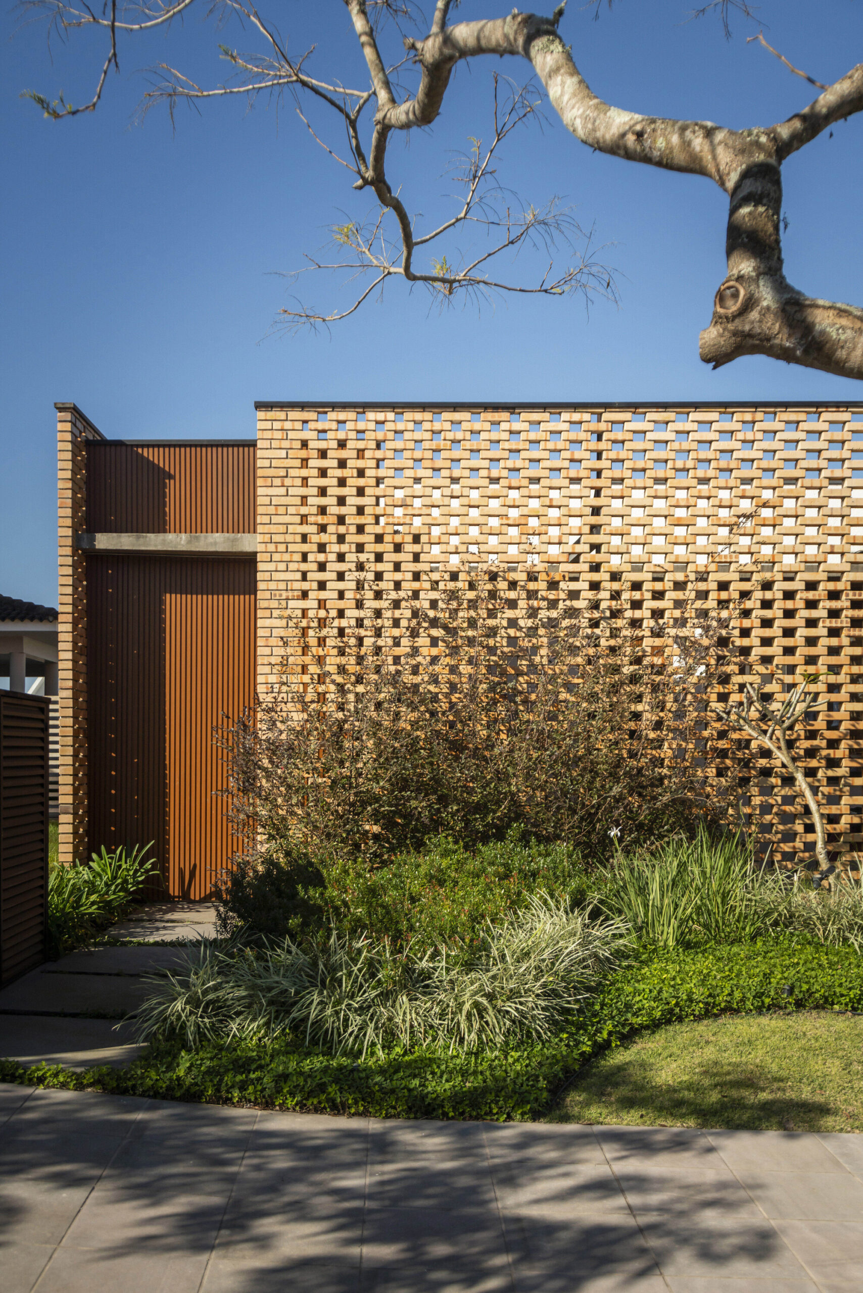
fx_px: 1150
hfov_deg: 41.1
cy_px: 646
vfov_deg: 58.7
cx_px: 432
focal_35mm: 32
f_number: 6.3
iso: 400
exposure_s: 1/2500
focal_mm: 32
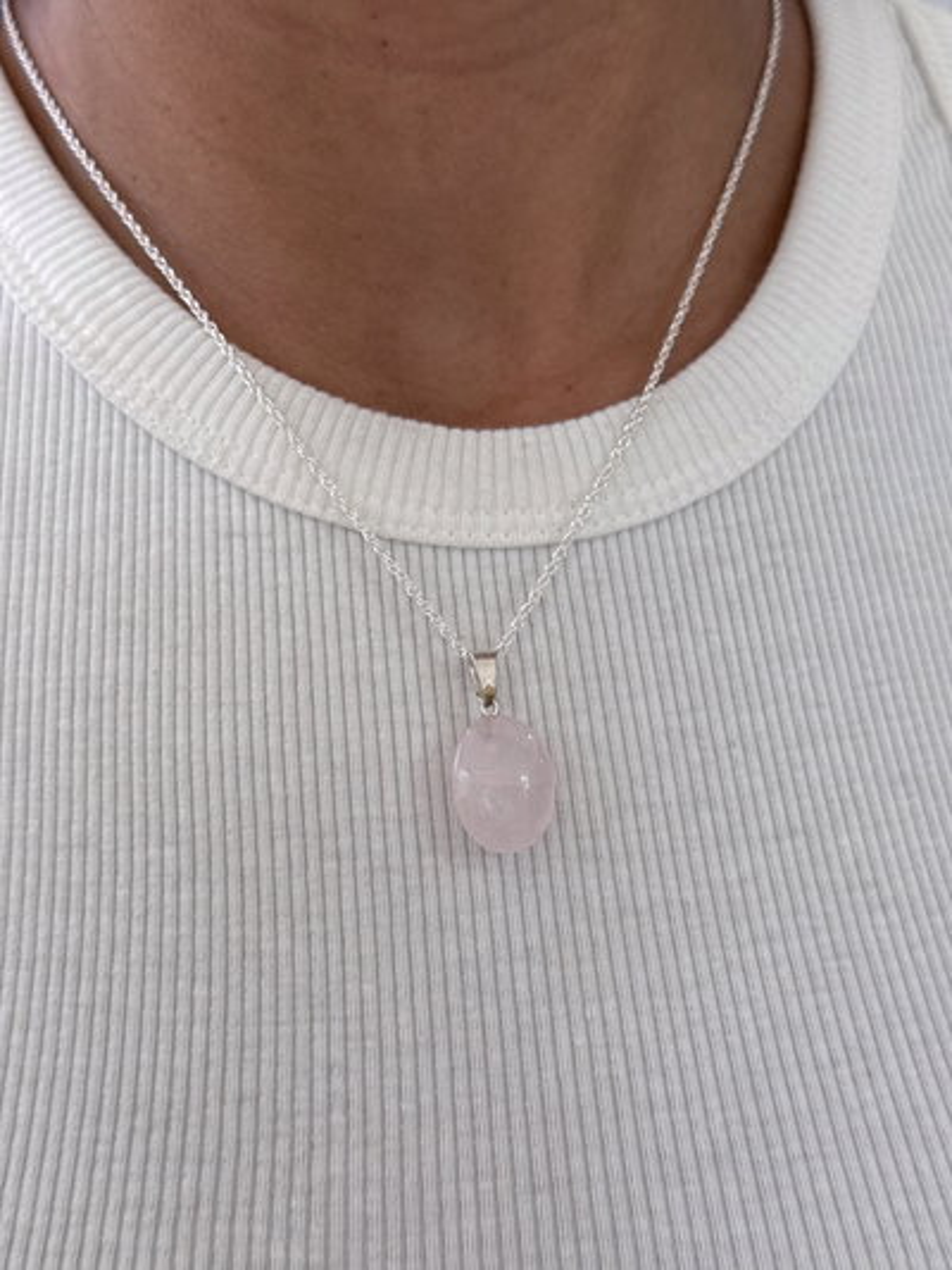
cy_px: 635
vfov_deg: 39.6
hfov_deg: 30.3
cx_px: 476
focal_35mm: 48
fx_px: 1759
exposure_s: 1/236
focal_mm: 6.76
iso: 80
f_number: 1.78
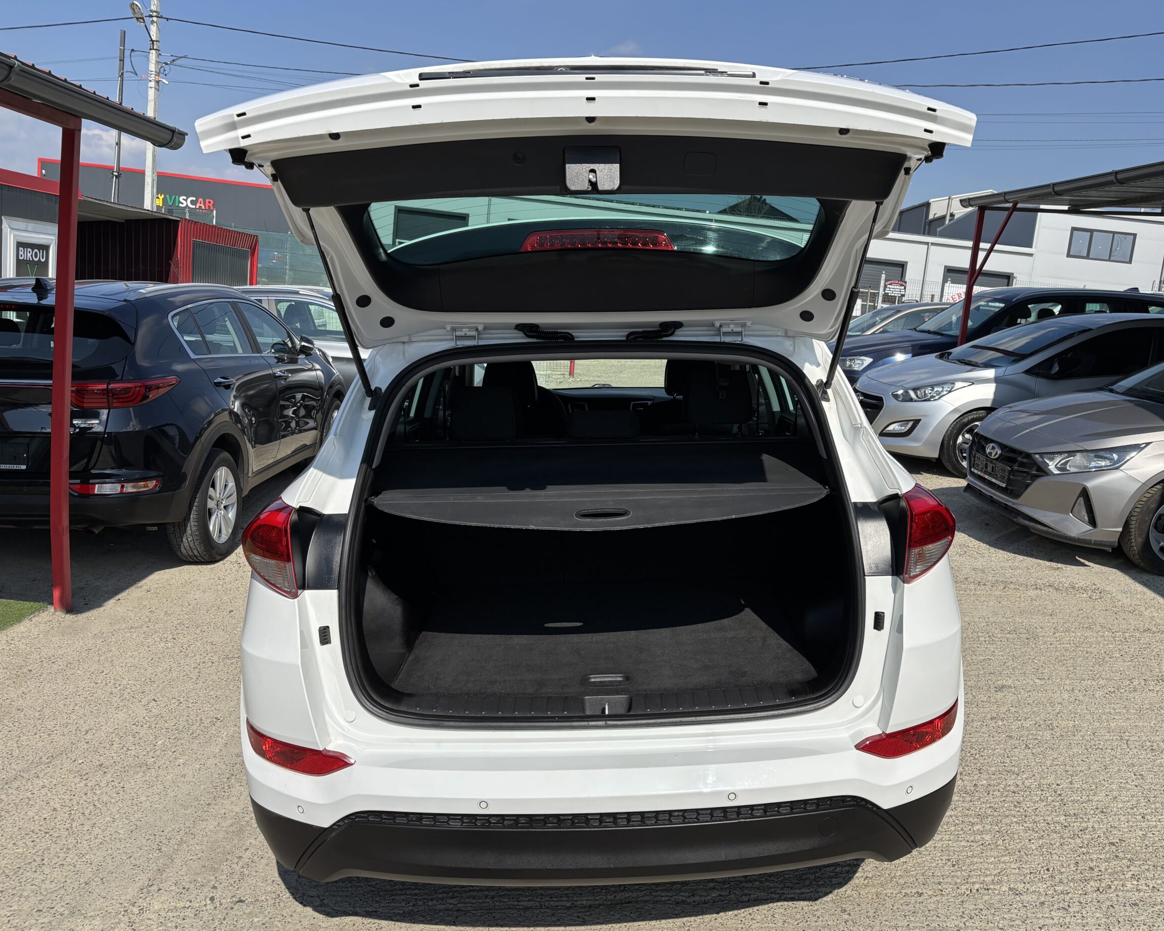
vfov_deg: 51.5
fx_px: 965
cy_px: 463
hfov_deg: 62.1
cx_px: 640
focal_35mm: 28
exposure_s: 1/4255
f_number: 1.6
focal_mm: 5.96
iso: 50
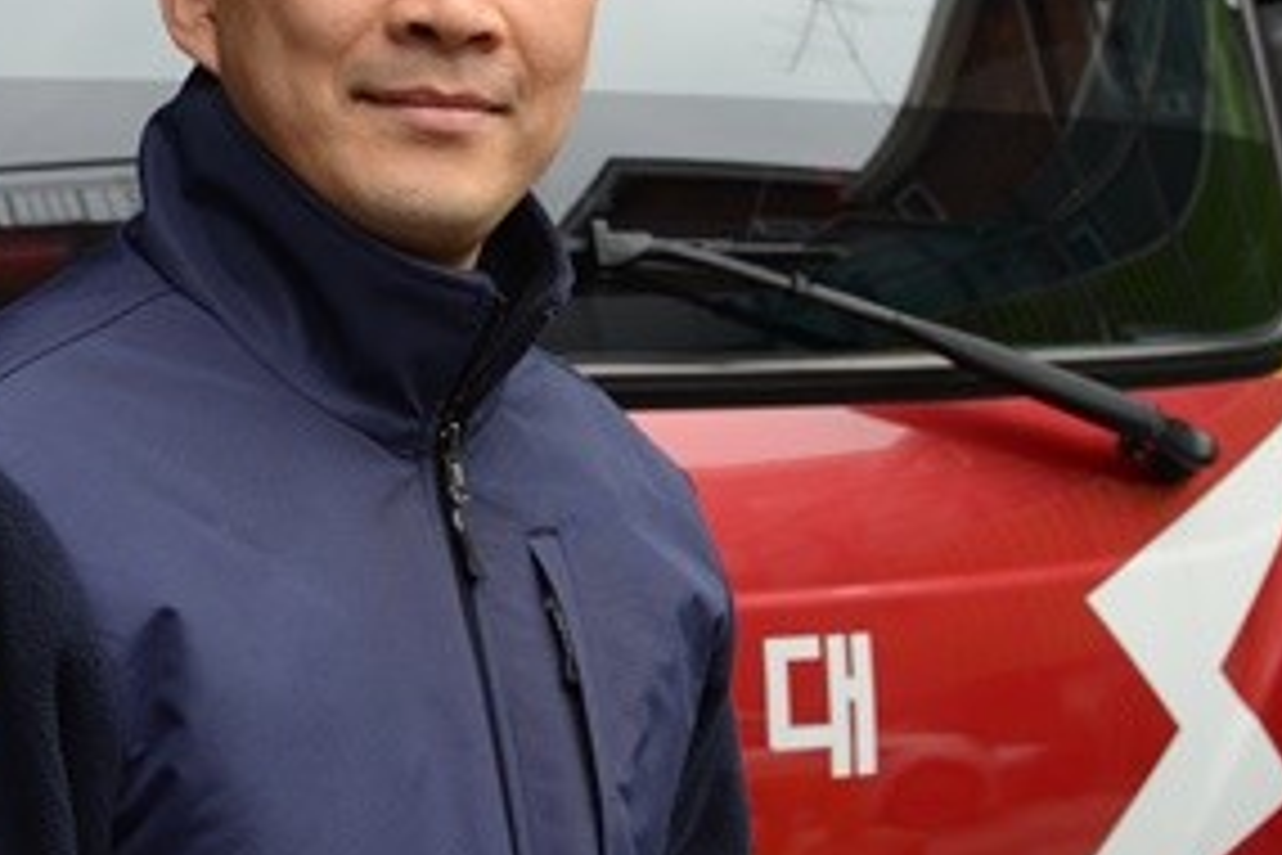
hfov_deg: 25.8
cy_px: 140
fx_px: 2776
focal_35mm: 78
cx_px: 378
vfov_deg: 17.3
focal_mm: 27
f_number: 5
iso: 320
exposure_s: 1/320
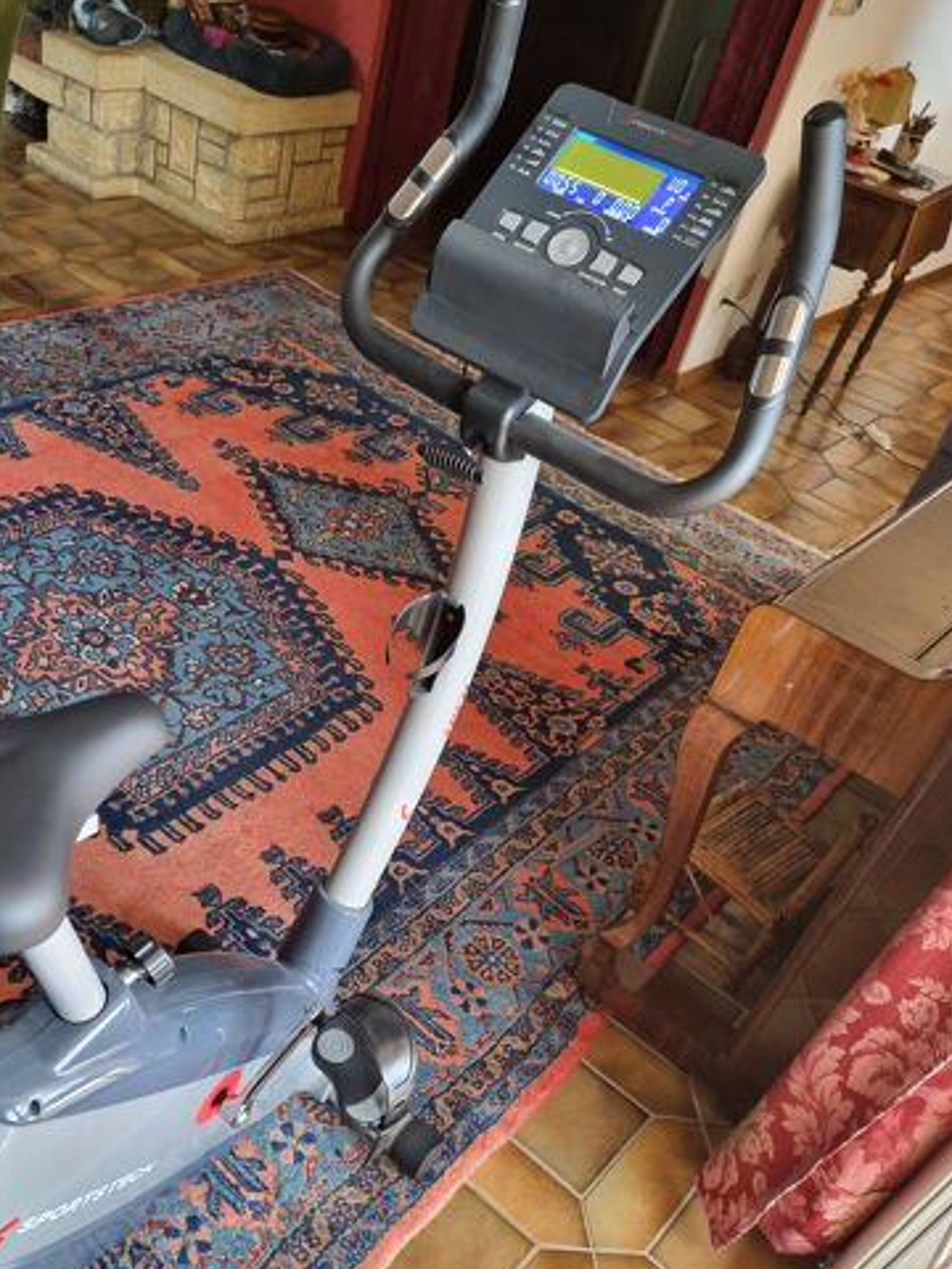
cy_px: 798
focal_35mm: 32
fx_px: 1173
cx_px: 328
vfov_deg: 56.1
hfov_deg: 43.6
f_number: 1.8
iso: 200
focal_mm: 6.7
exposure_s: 1/60
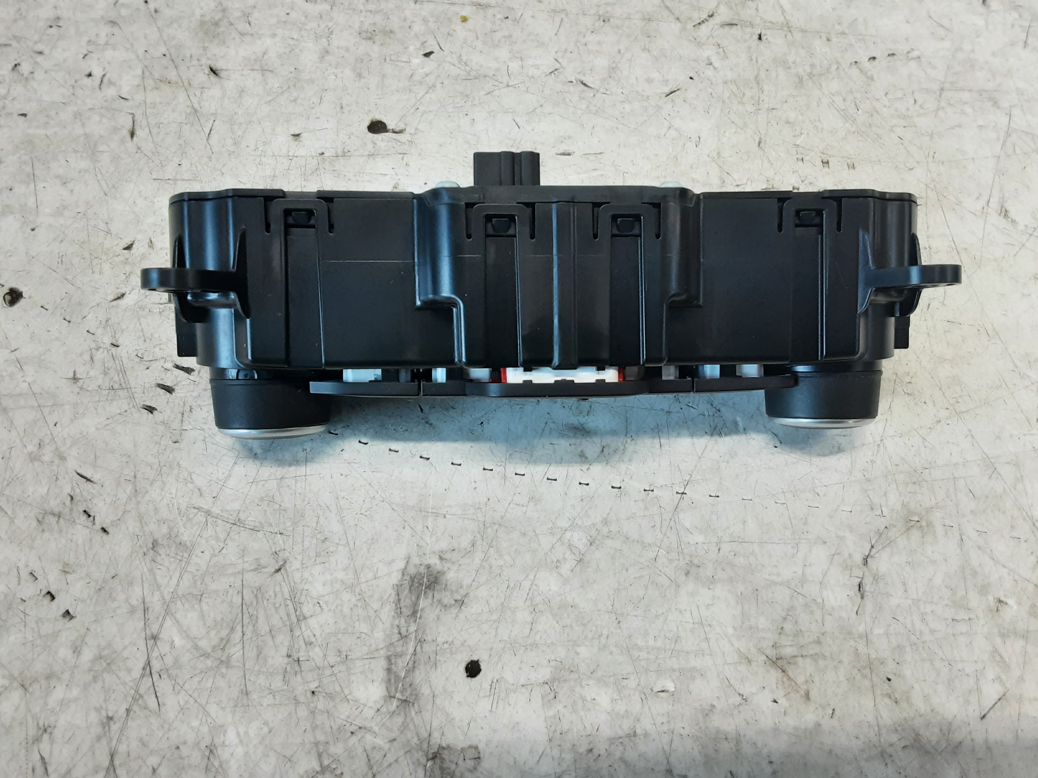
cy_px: 389
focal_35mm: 27
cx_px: 519
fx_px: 810
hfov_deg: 65.3
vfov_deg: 51.4
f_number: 1.9
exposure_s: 1/50
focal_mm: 2.91
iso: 125
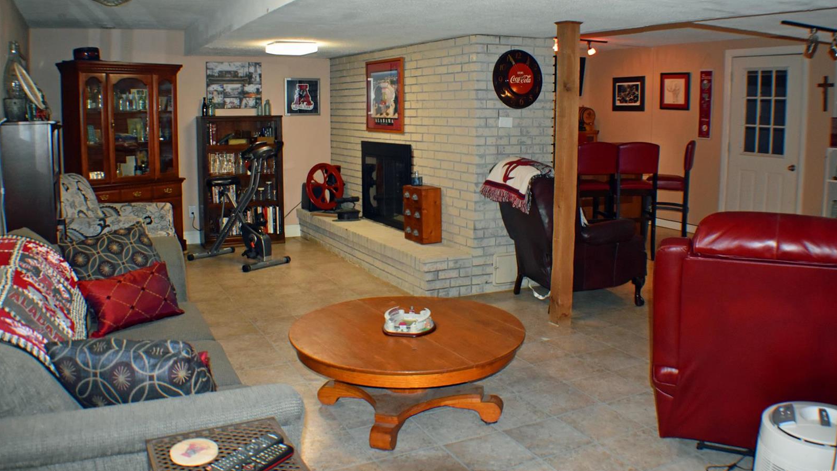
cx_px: 418
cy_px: 195
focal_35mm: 41
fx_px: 910
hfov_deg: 49.4
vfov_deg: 29.0
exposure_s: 1/125
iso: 1600
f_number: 4
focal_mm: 26
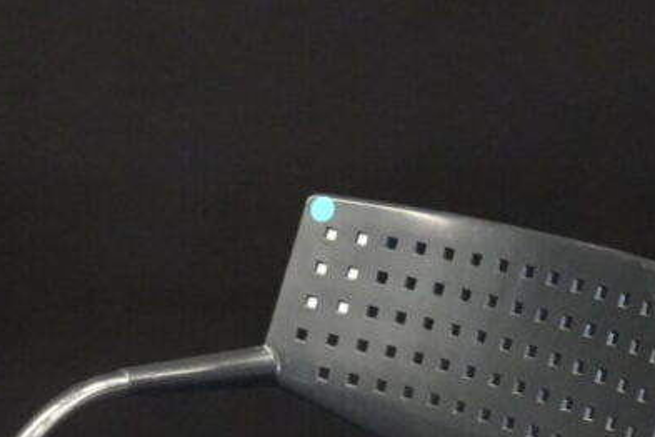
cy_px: 692
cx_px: -22
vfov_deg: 10.5
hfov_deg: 16.0
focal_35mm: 125
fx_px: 2274
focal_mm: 32
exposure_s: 1/160
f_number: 4
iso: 12800
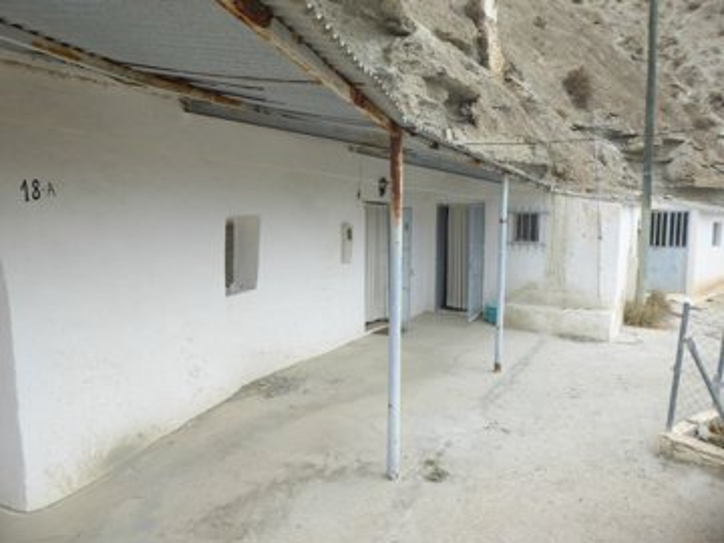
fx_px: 523
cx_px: 362
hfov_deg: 69.4
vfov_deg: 54.9
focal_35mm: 25
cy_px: 272
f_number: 3.3
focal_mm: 4.3
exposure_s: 1/400
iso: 80
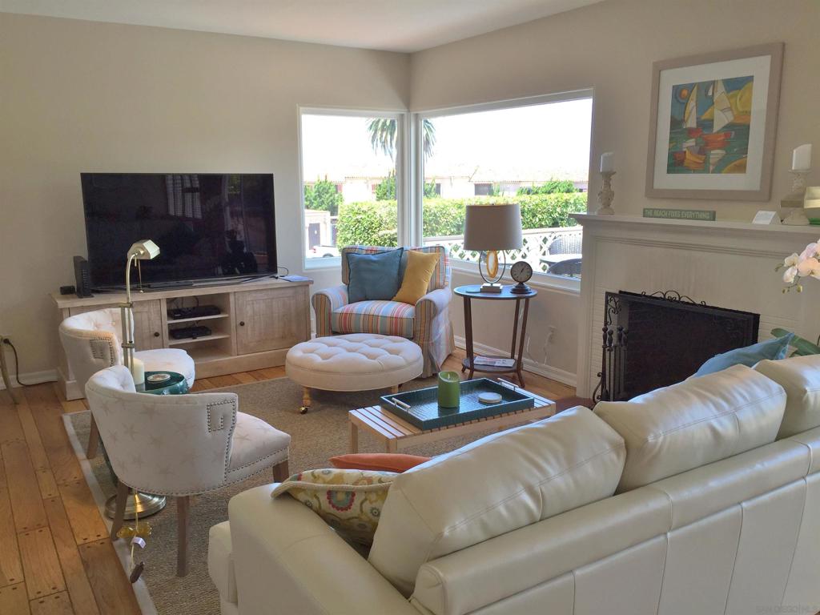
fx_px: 687
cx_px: 410
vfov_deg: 48.2
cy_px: 308
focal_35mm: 29
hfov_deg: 61.7
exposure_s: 1/148
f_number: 2.2
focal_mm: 4.15
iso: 32
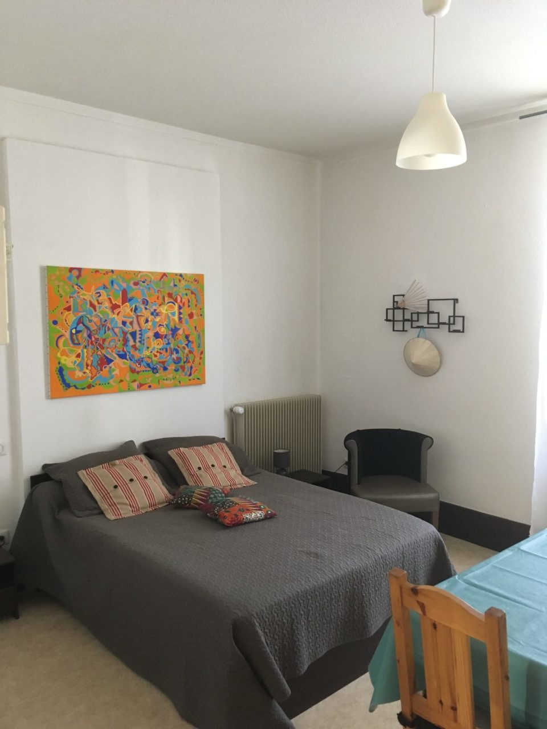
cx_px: 274
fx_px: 611
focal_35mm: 29
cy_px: 364
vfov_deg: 61.7
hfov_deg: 48.2
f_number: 2.2
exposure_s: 1/33
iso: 200
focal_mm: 4.15
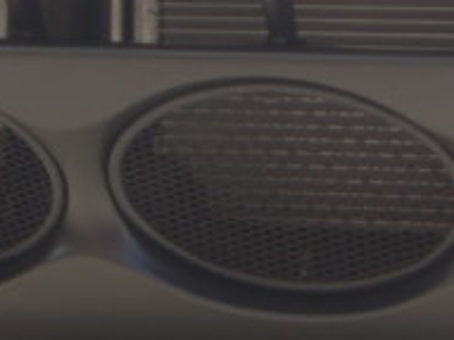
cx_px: 497
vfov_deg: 8.3
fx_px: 2307
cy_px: -112
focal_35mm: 176
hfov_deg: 11.1
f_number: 4.3
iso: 64
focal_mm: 7.57
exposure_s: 1/50
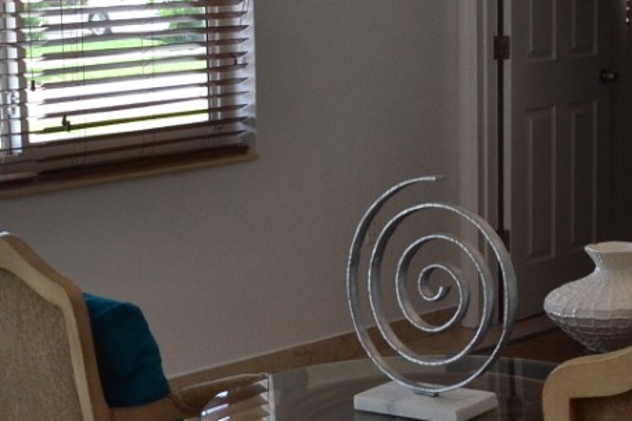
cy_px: 317
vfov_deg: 14.2
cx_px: 229
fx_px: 1685
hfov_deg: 21.2
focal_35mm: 96
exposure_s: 1/60
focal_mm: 18
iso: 400
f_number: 8
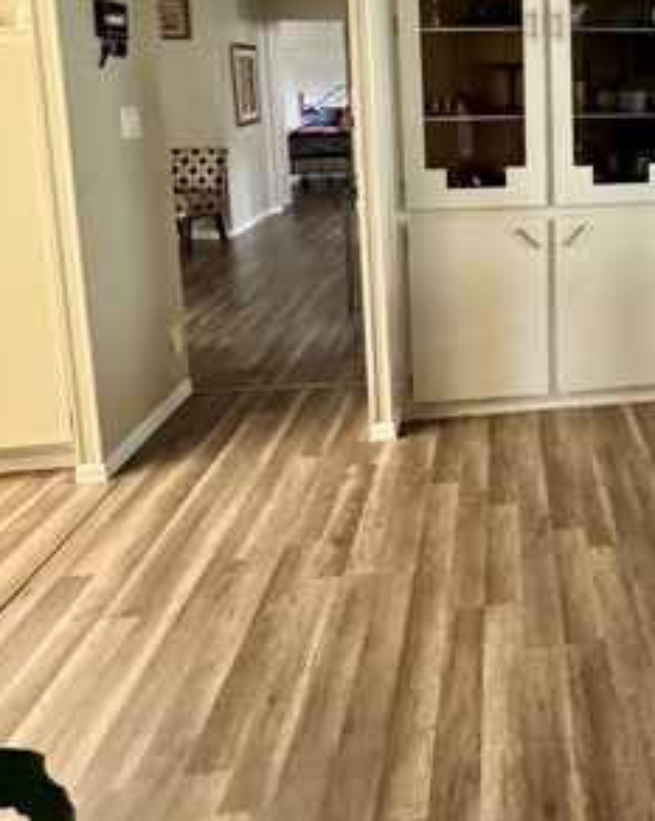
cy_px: 172
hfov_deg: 43.3
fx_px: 728
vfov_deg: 55.0
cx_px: 616
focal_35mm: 30
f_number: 2.2
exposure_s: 1/60
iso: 1000
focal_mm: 2.22
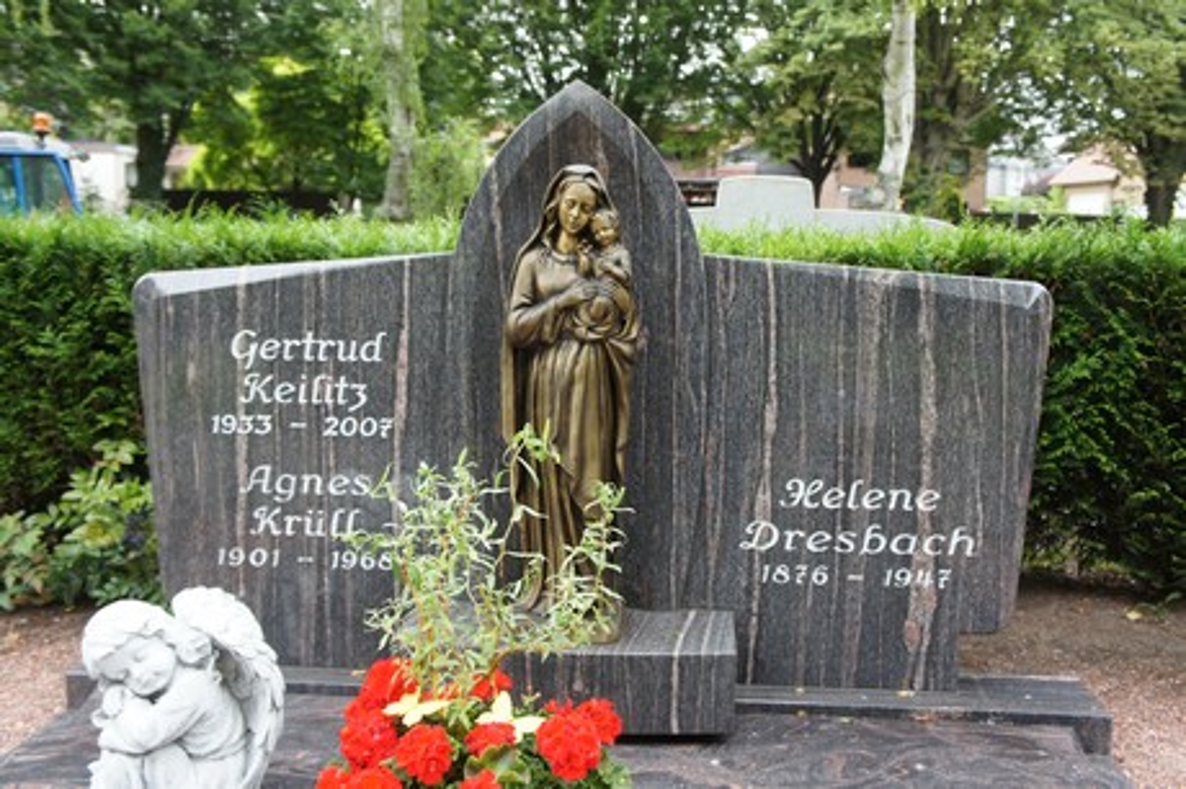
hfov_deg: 55.1
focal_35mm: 34
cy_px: 394
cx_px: 593
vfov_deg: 38.3
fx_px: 1136
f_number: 4.5
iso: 800
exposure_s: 1/250
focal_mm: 23
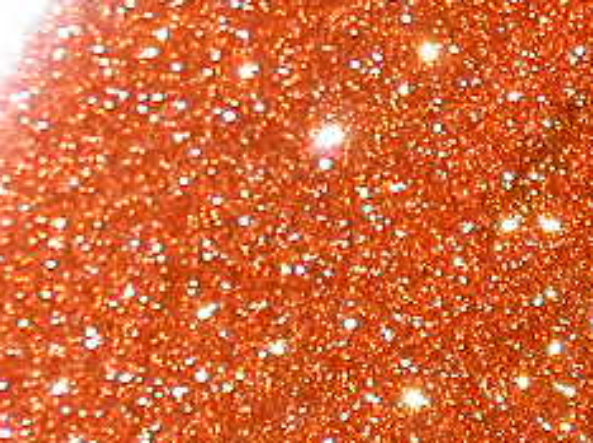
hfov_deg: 2.9
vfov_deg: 2.2
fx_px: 11551
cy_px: 175
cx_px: 383
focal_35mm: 675
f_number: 5.1
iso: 100
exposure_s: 1/60.3
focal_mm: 32
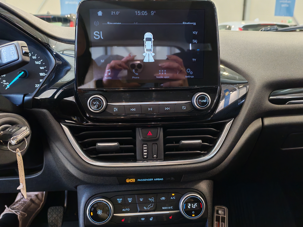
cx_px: 152
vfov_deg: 45.4
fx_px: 271
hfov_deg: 58.4
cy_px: 114
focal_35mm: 31
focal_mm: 6.12
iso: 1397
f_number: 1.9
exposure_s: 1/100
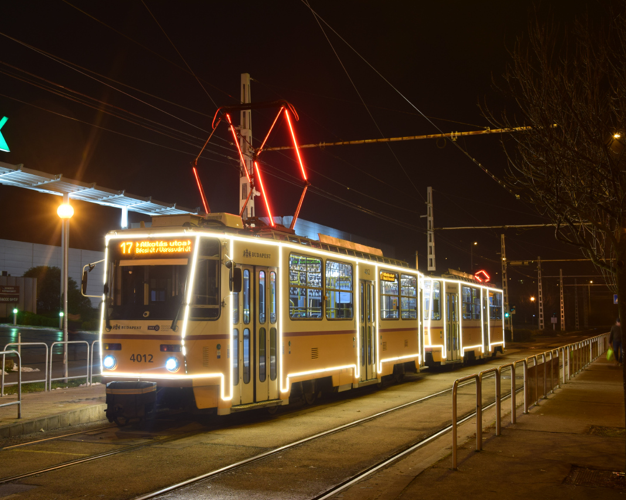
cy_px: 249
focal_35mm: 48
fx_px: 889
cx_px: 252
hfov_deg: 38.6
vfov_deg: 31.4
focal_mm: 28
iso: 200
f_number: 6.3
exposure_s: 1/1.6
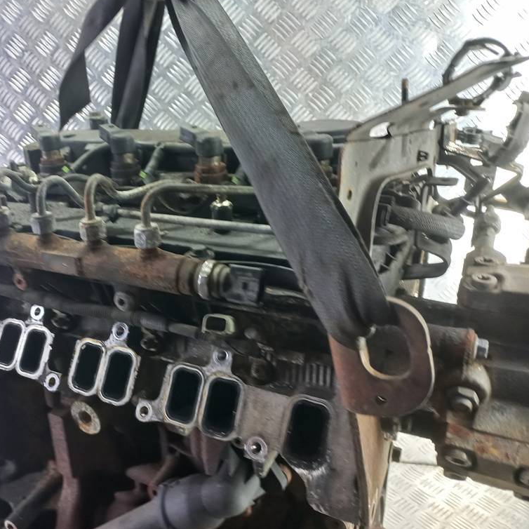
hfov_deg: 52.9
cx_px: 175
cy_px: 262
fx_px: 519
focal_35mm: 30
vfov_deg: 54.0
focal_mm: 4.6
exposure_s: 1/33
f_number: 1.8
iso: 250
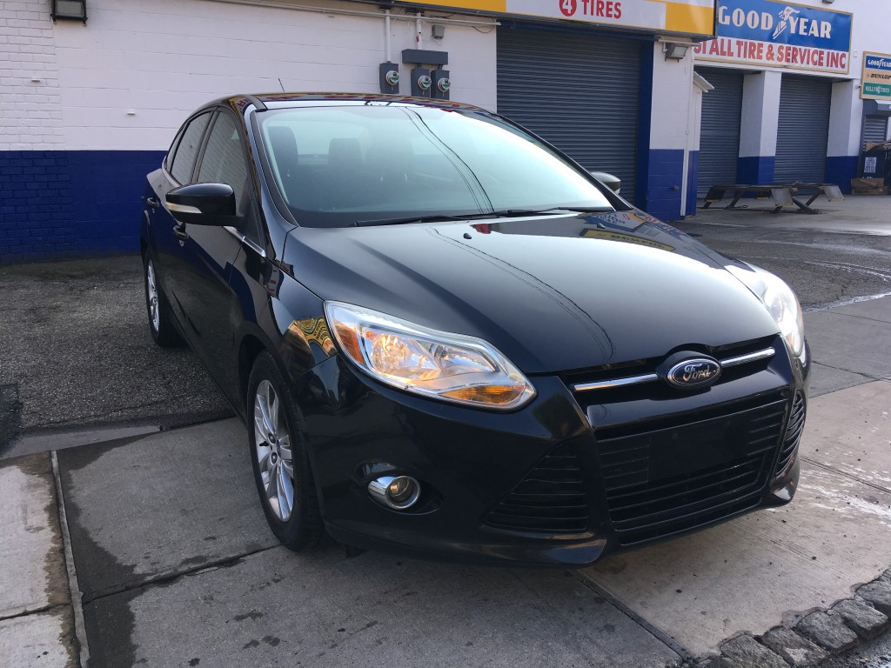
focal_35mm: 29
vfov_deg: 48.2
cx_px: 446
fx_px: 746
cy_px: 334
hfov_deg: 61.7
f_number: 2.2
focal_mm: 4.15
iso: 25
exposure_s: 1/377
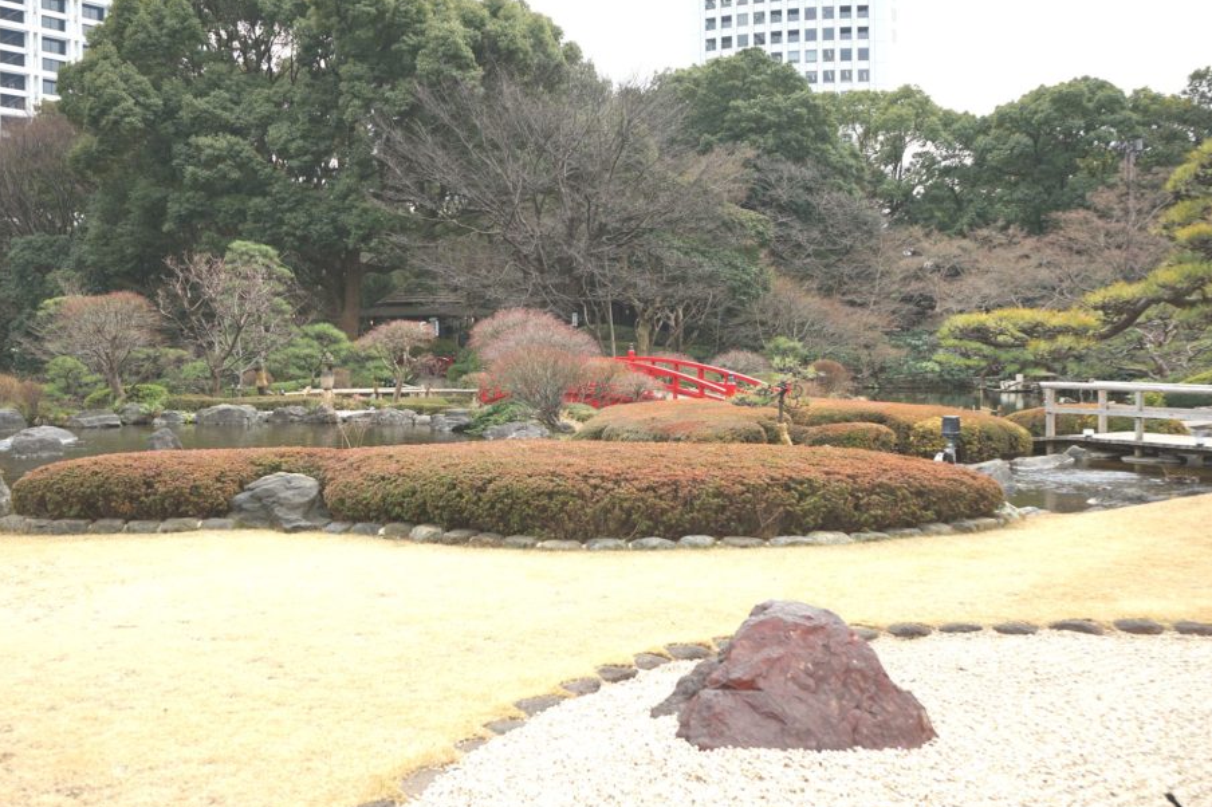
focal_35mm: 34
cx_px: 568
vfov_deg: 38.8
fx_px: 1144
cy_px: 358
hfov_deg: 55.8
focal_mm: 30
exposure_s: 1/100
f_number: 6.3
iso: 100
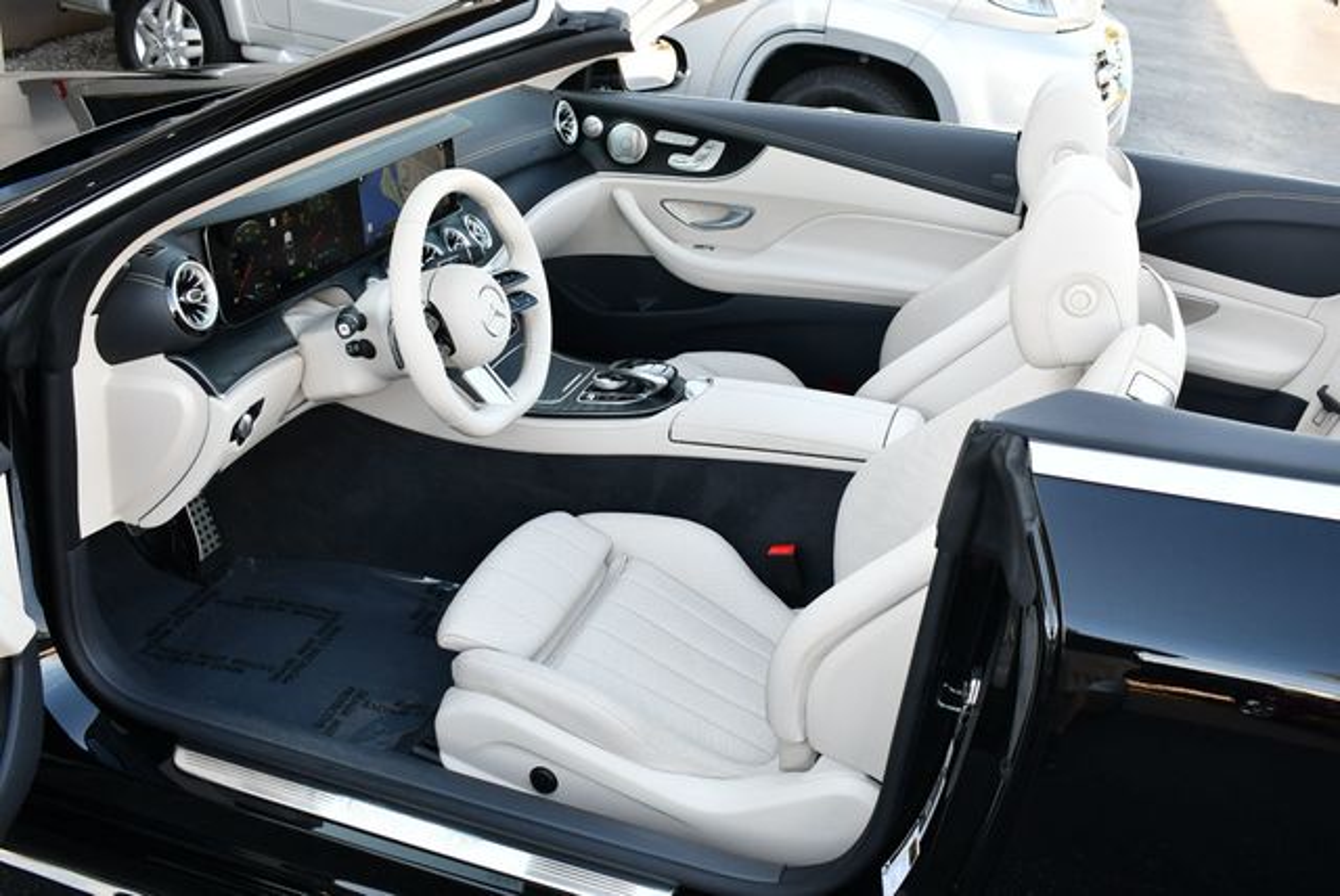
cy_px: 448
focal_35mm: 36
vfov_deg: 36.9
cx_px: 670
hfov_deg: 53.1
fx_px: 1341
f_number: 4
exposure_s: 1/250
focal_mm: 18
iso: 400
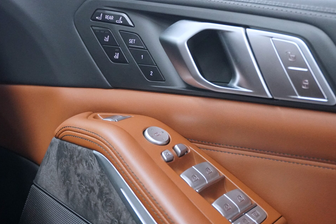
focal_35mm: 63
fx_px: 585
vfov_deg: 21.7
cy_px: 97
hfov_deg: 32.0
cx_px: 191
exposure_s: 1/100
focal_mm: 31
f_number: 5
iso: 6400
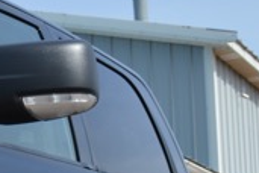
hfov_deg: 13.1
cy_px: 357
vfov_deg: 8.8
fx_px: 1060
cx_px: -145
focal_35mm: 147
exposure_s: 1/320
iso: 100
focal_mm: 21
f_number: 9
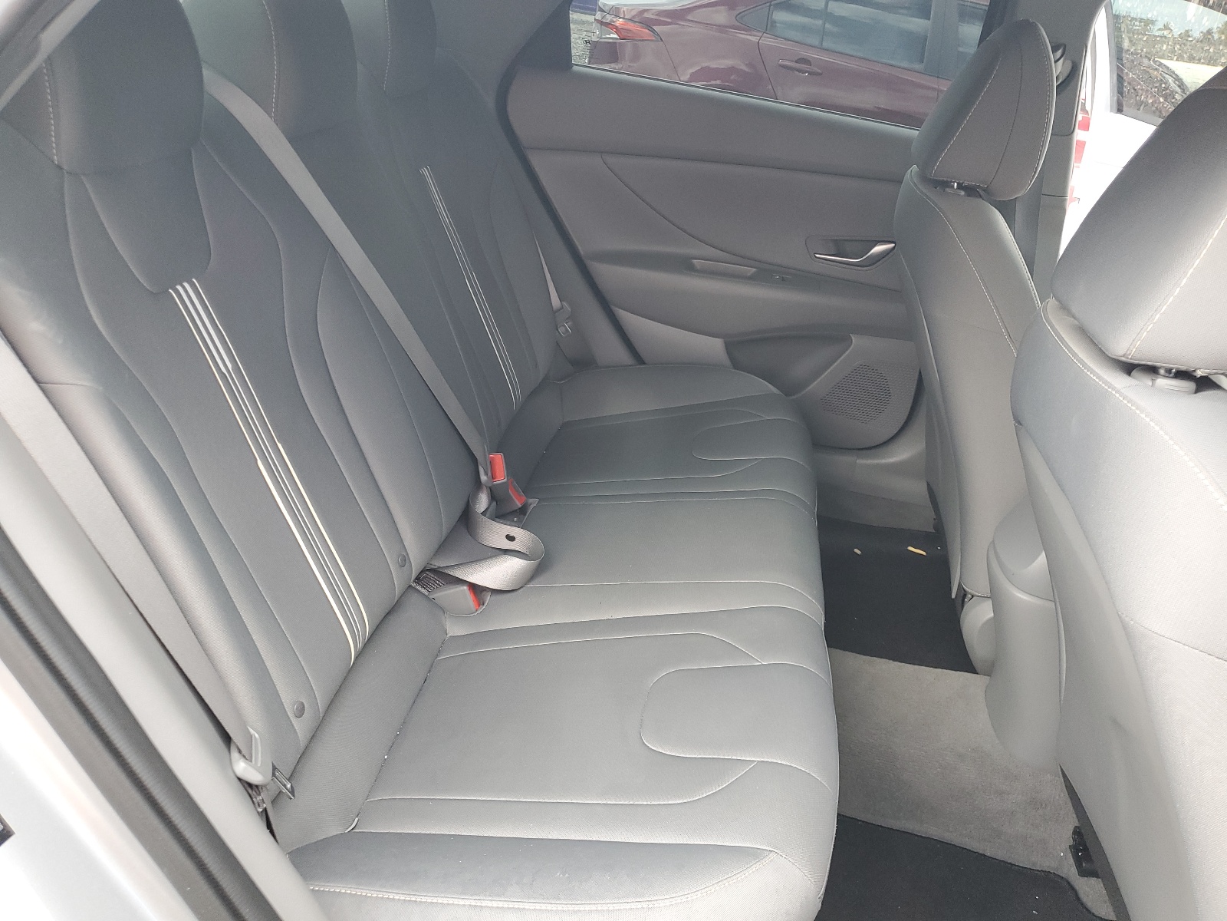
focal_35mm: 26
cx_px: 614
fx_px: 922
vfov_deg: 53.1
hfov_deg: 67.3
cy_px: 460
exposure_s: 1/120
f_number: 1.5
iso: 85
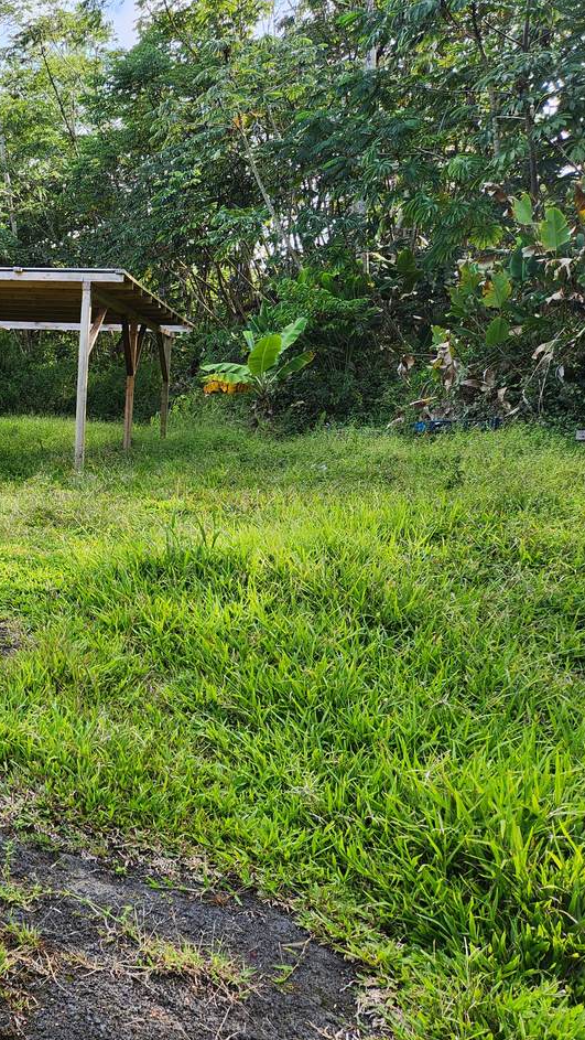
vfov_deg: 58.0
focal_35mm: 34
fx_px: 937
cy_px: 528
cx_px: -96
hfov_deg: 30.2
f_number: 1.8
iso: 20
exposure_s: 1/248
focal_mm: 5.4
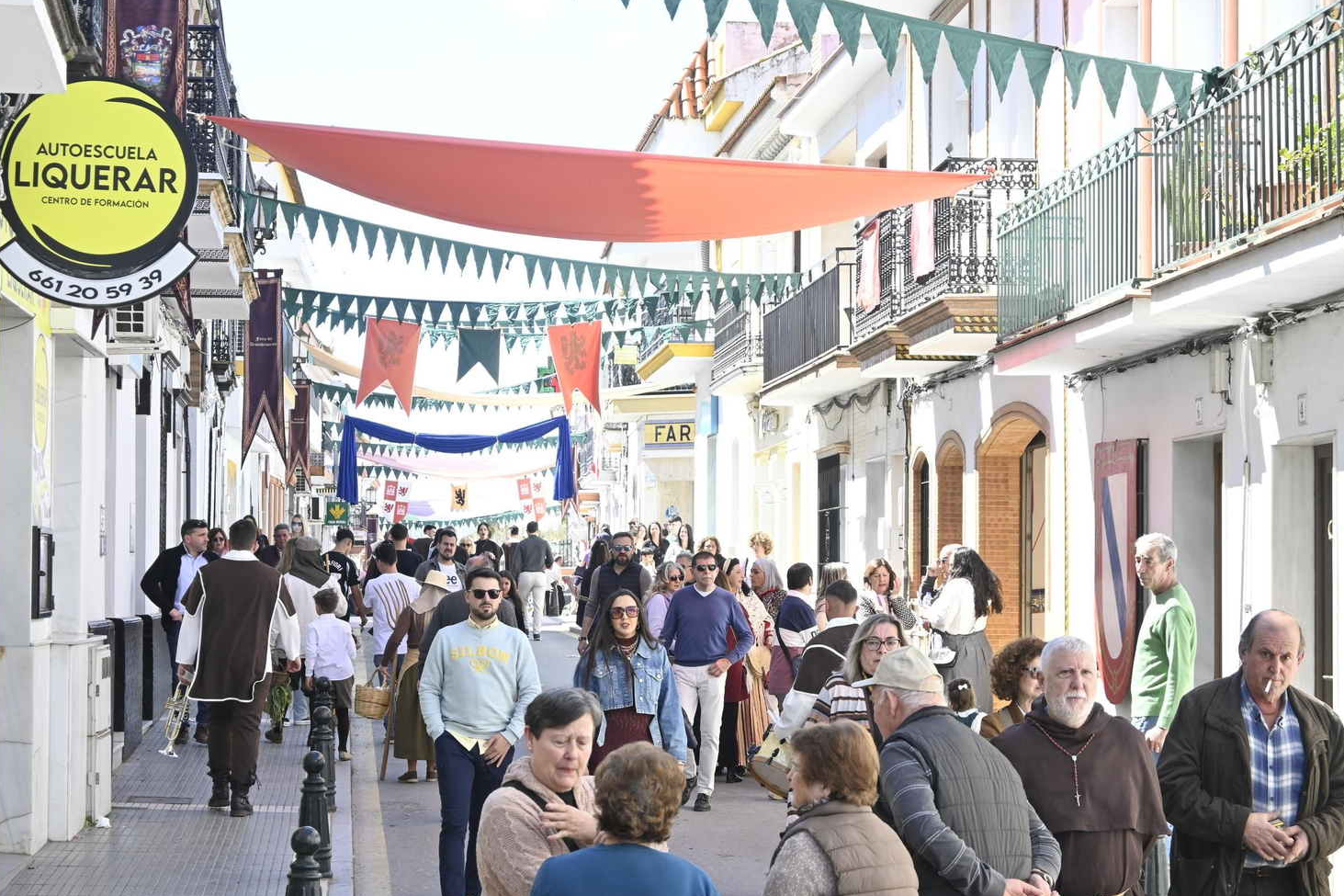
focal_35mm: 82
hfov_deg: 24.8
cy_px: 478
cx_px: 623
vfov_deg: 16.6
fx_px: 3061
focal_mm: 50
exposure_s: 1/250
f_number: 6.3
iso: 320
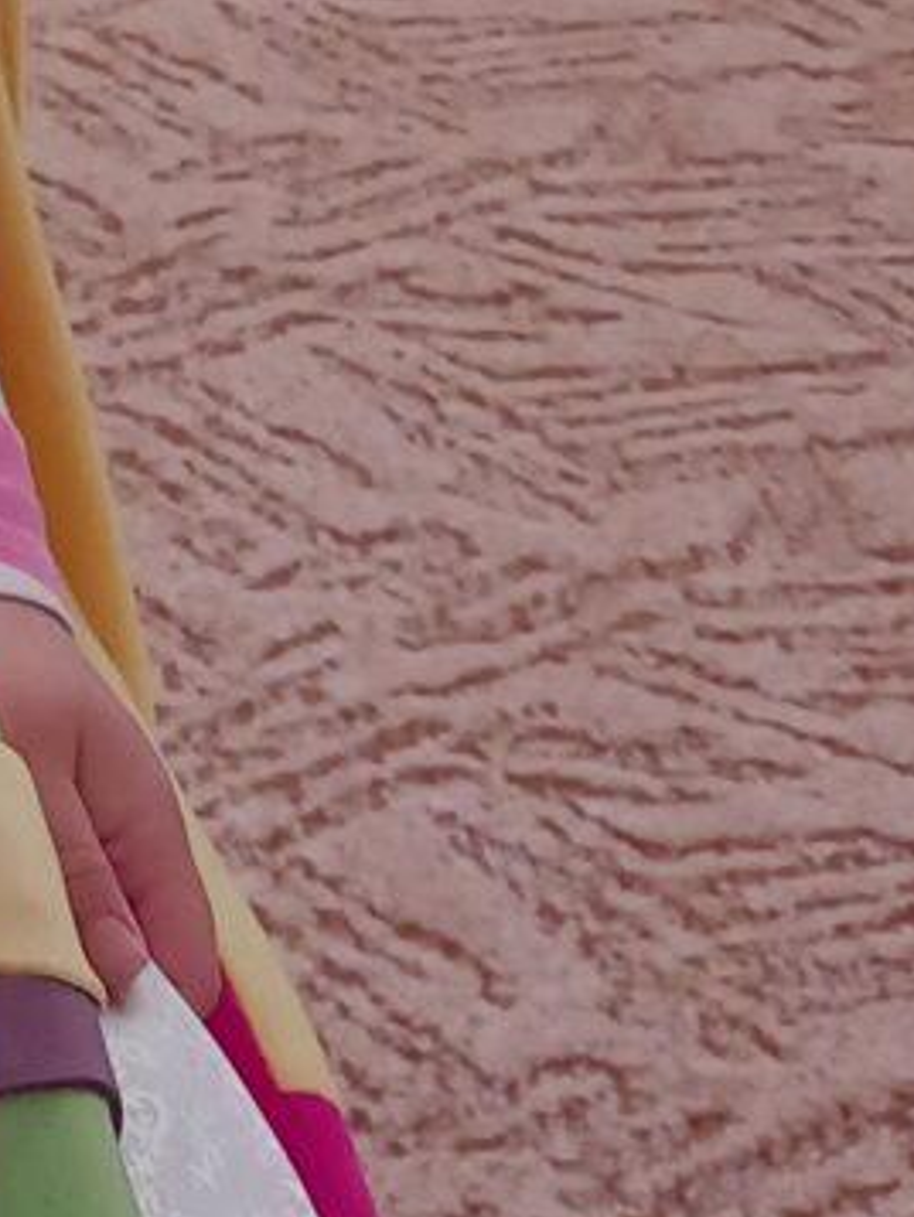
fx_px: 4257
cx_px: -774
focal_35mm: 121
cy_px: -607
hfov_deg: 11.3
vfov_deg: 15.1
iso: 100
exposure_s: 1/50
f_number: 1.8
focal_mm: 4
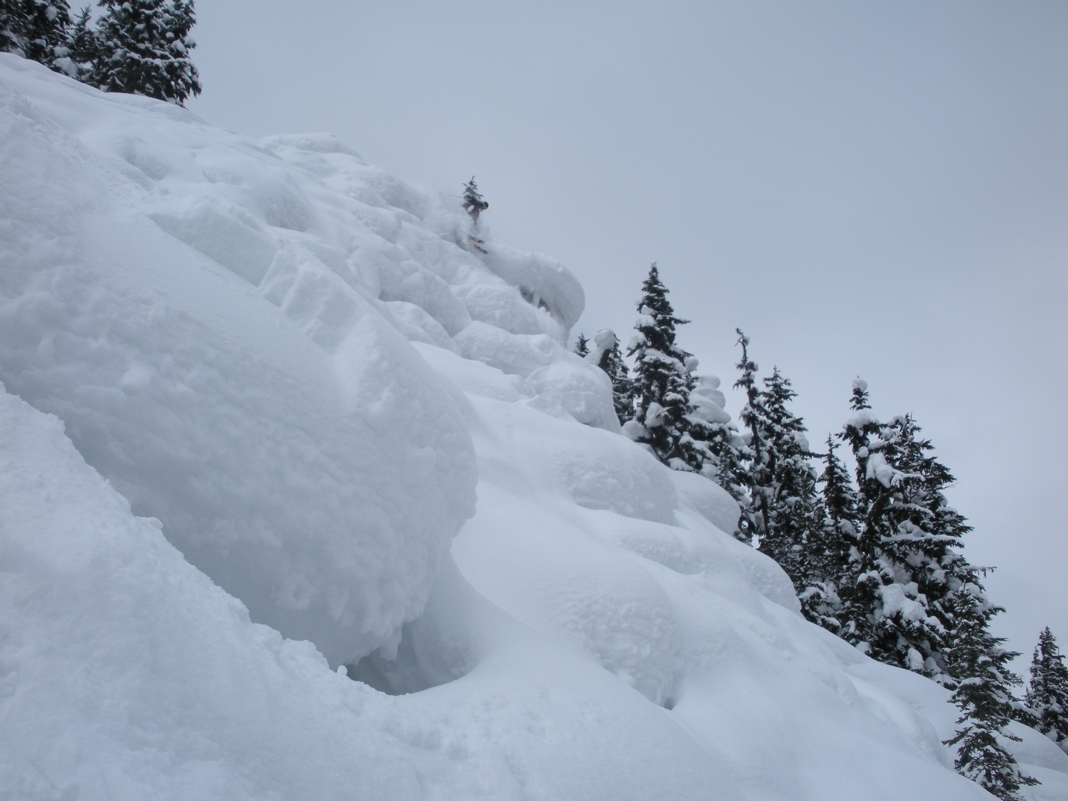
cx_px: 534
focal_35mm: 36
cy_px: 400
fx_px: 1111
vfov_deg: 39.7
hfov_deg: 51.4
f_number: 5.6
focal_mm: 6.3
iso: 64
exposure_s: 1/412
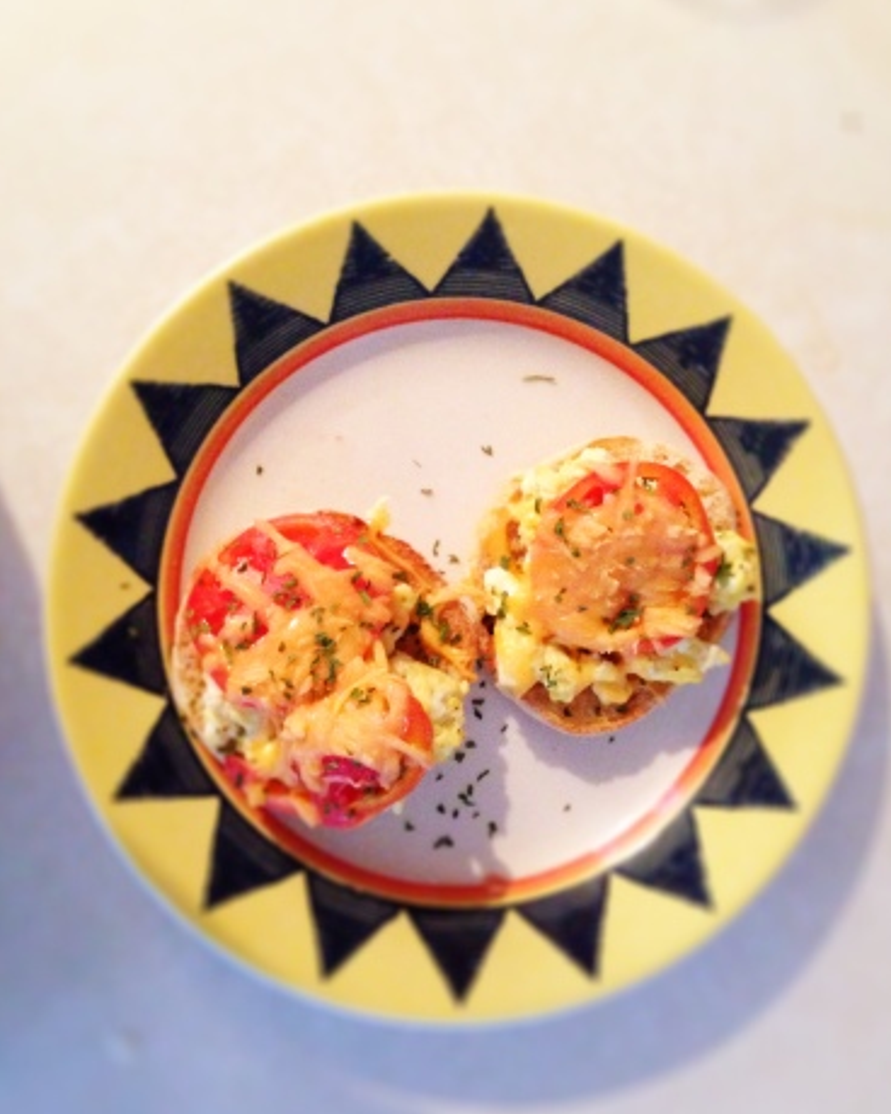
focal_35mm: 35
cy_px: 542
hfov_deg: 42.2
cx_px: 449
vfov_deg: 51.5
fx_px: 1154
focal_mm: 4.12
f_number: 2.4
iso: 800
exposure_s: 1/15
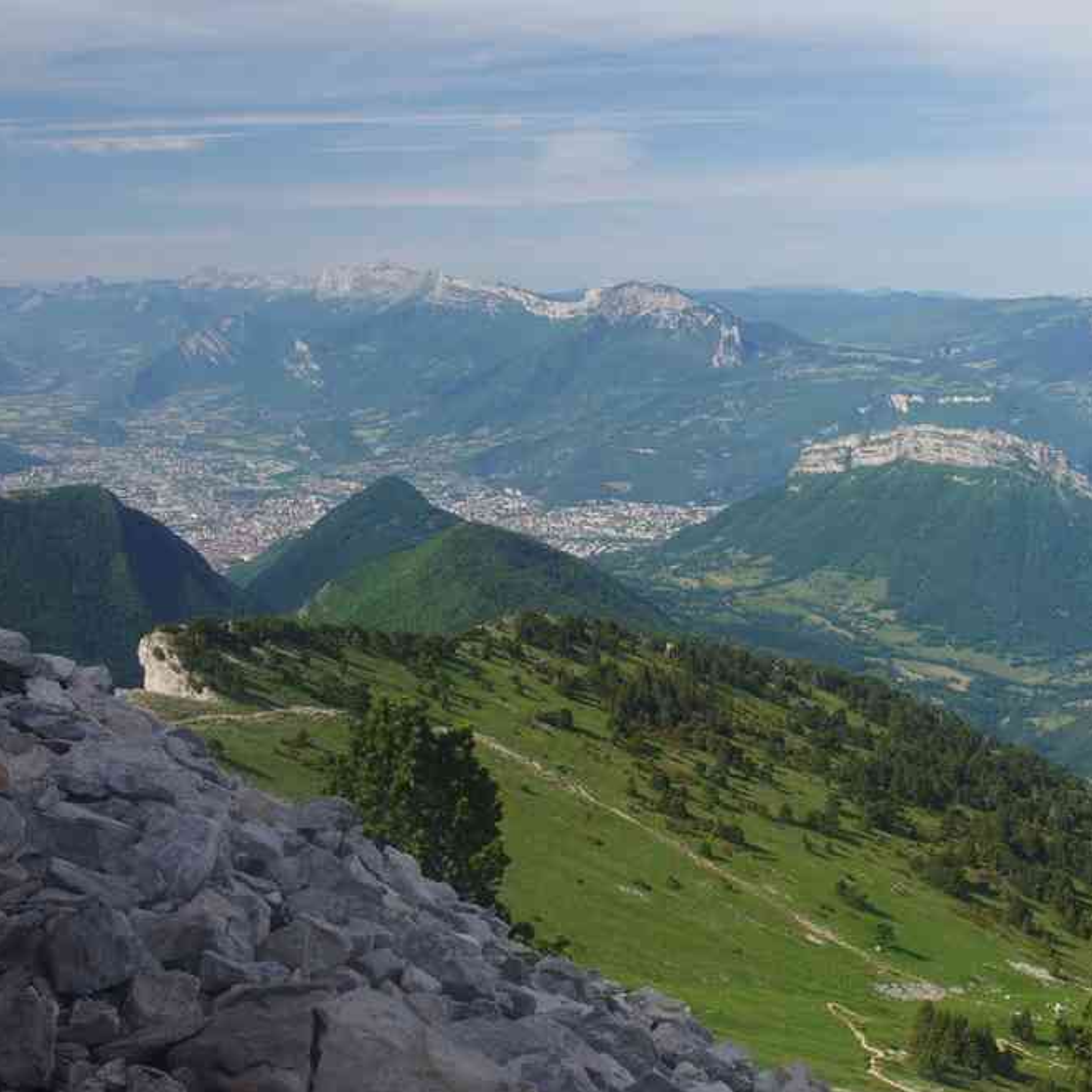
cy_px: 548
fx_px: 1785
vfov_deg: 34.0
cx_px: 738
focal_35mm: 50
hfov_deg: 33.7
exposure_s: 1/80
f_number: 11
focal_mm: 26
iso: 200
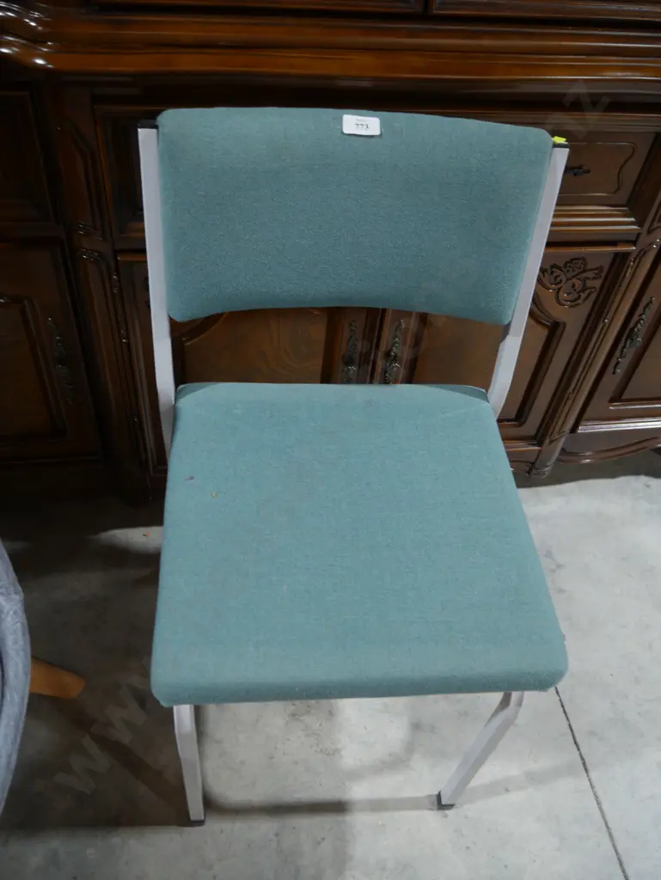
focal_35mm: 28
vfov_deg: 63.4
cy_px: 440
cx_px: 330
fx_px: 712
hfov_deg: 49.8
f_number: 3.5
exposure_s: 1/60
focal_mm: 14
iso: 500
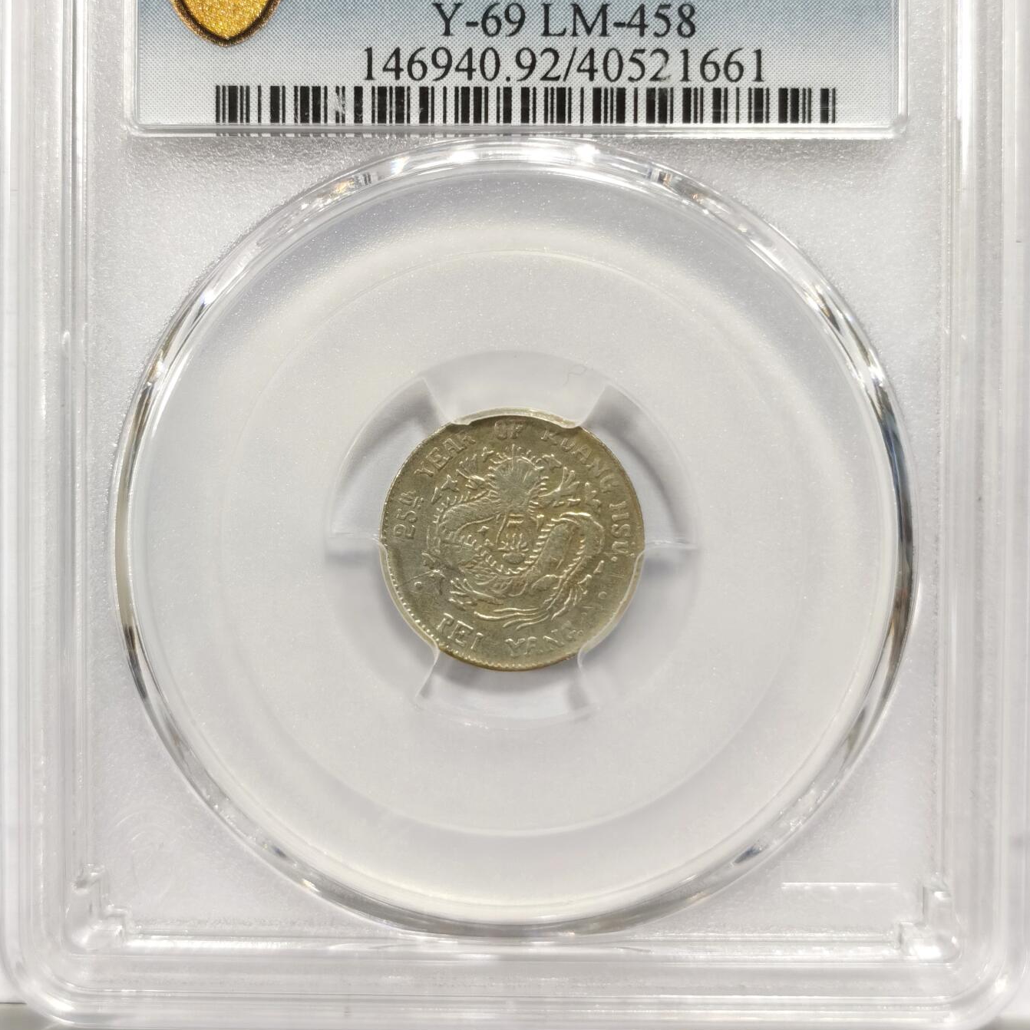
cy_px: 344
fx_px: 2154
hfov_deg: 26.9
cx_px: 515
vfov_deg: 26.7
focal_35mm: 64
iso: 125
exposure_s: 1/100
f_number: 16
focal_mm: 5.56
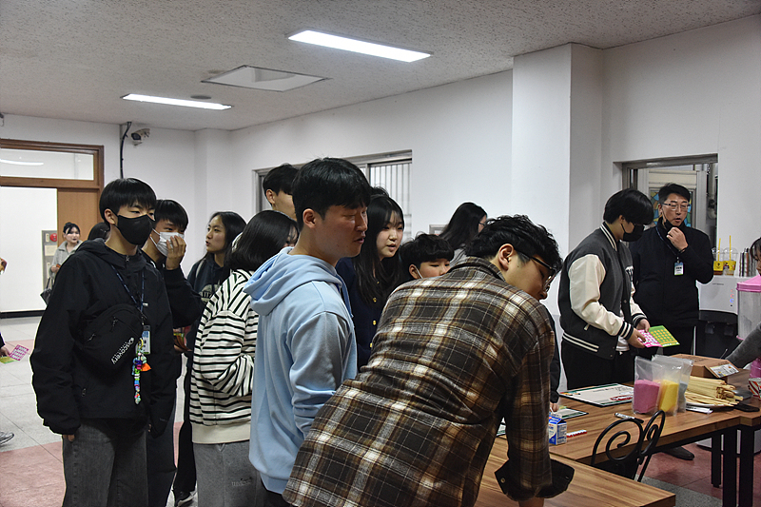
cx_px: 380
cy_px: 254
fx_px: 740
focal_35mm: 35
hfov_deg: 54.4
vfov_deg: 37.8
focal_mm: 35
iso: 3200
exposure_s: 1/125
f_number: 5.6
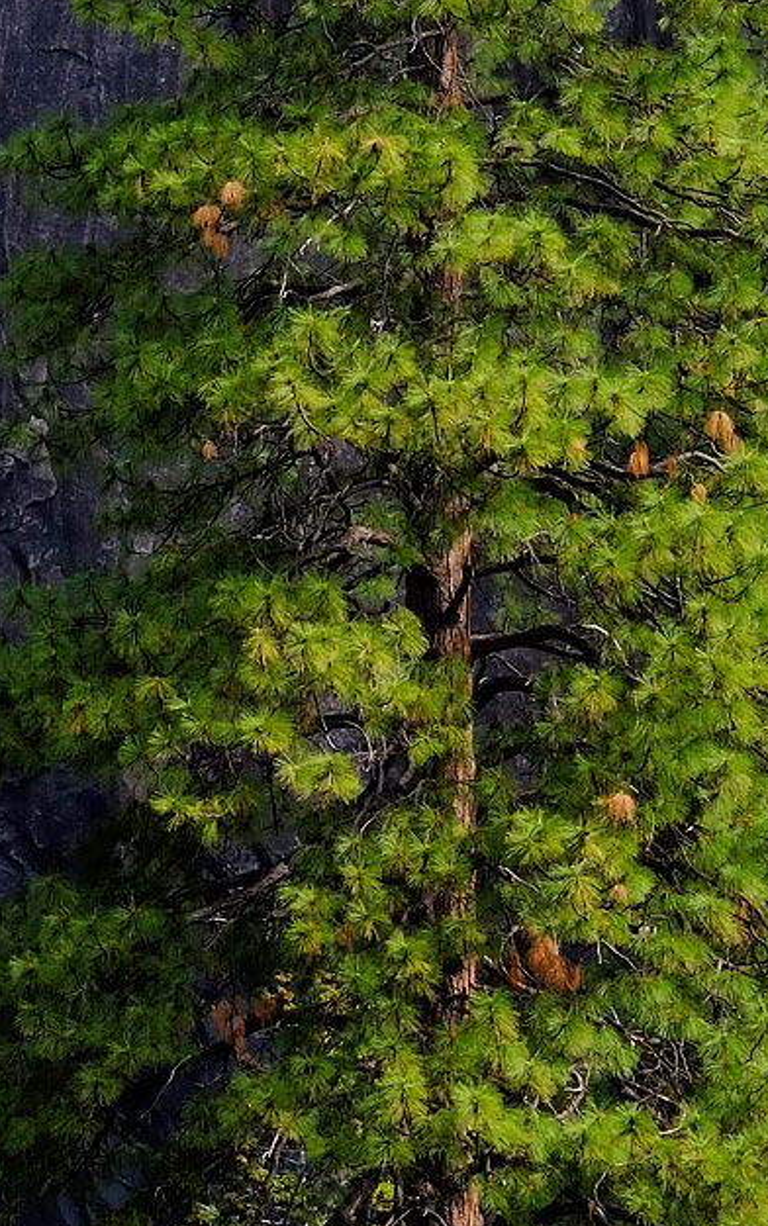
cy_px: 509
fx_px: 21136
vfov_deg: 3.3
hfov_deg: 2.1
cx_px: 33
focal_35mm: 632
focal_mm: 172.4
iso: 200
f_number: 22
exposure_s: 1/15
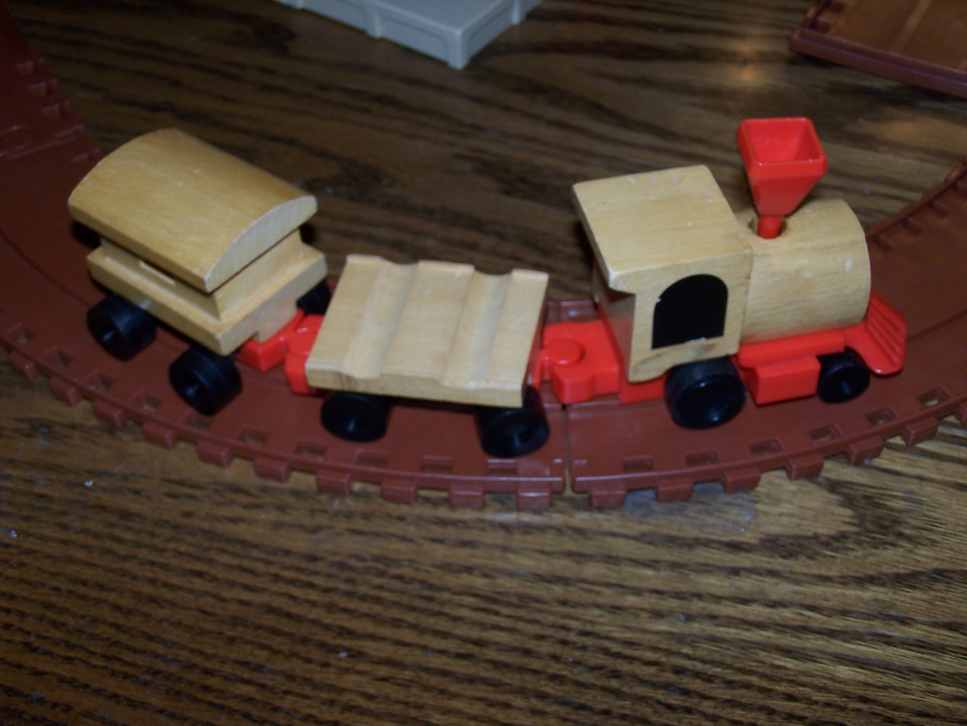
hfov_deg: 34.3
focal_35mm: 56
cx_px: 484
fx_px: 1564
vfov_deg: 26.1
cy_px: 363
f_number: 3.2
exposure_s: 1/60
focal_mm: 9.3
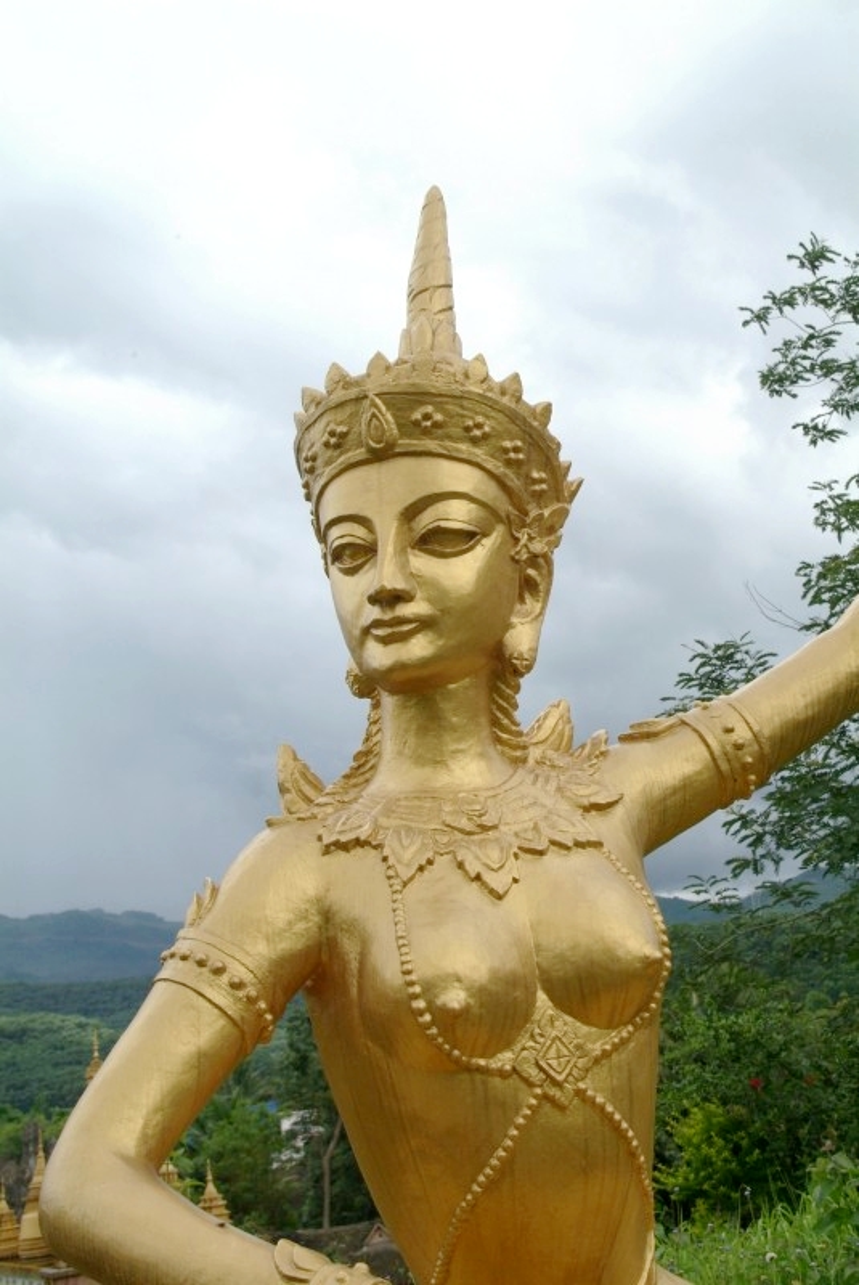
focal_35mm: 51
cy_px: 642
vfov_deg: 38.8
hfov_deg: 26.5
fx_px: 1821
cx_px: 430
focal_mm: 34
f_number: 11
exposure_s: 1/500
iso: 800
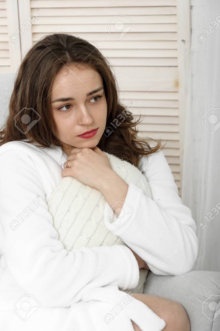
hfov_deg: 14.7
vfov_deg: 21.9
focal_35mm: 93
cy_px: 166
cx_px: 110
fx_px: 855
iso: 100
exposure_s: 1/160
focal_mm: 62
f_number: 5.3
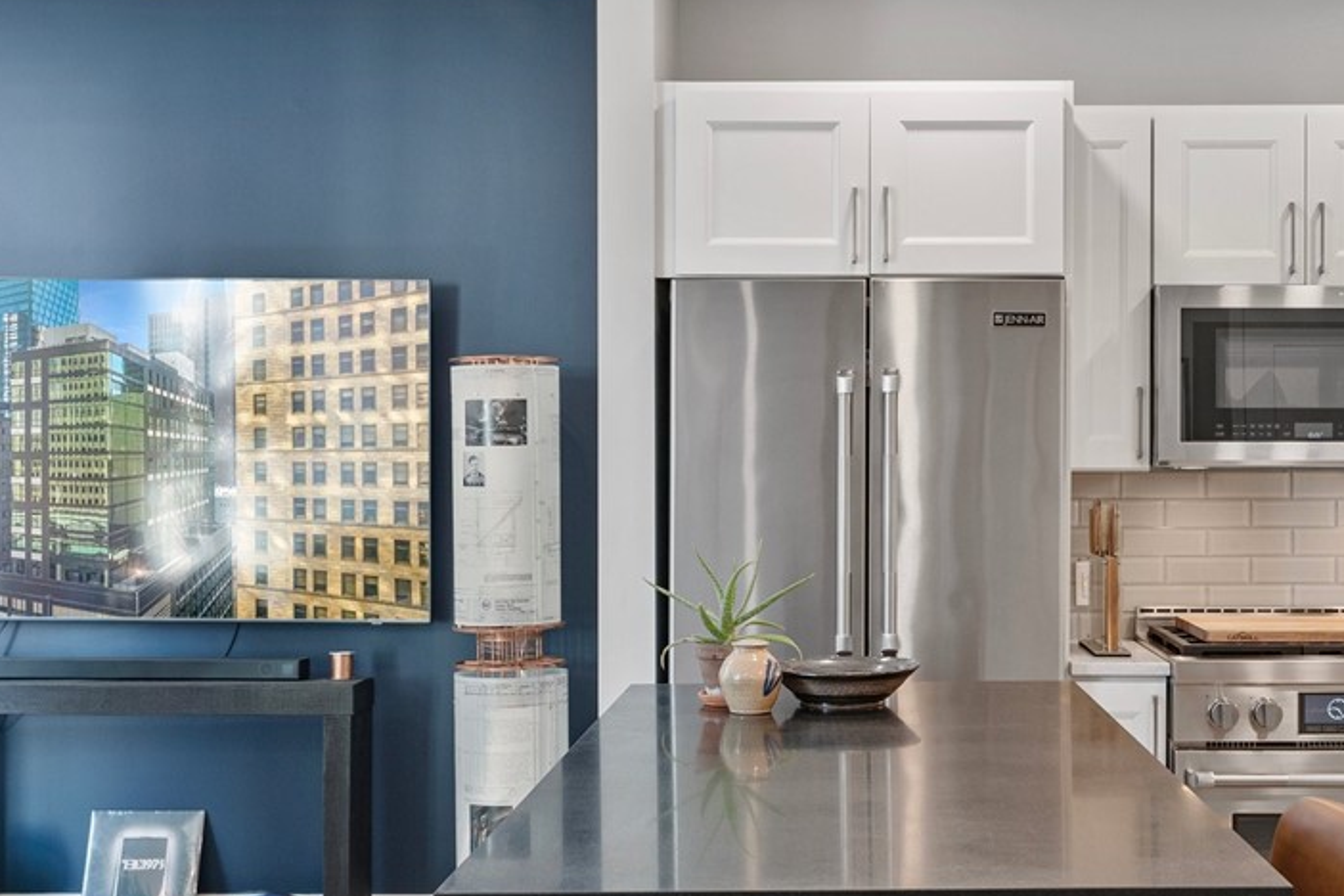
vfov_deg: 26.5
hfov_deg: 38.6
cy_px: 484
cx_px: 841
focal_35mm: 51
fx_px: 1904
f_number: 10
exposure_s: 1/1.25
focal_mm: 33
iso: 400
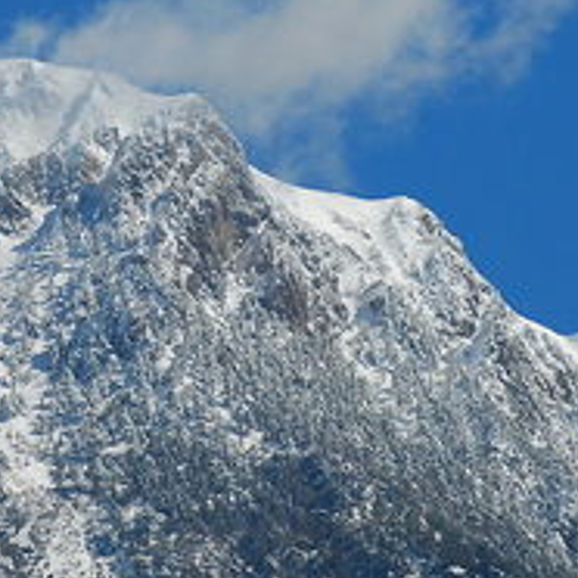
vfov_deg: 3.5
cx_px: 295
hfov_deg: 3.5
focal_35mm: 501
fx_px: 9464
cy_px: 235
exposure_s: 1/3200
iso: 400
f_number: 8
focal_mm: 122
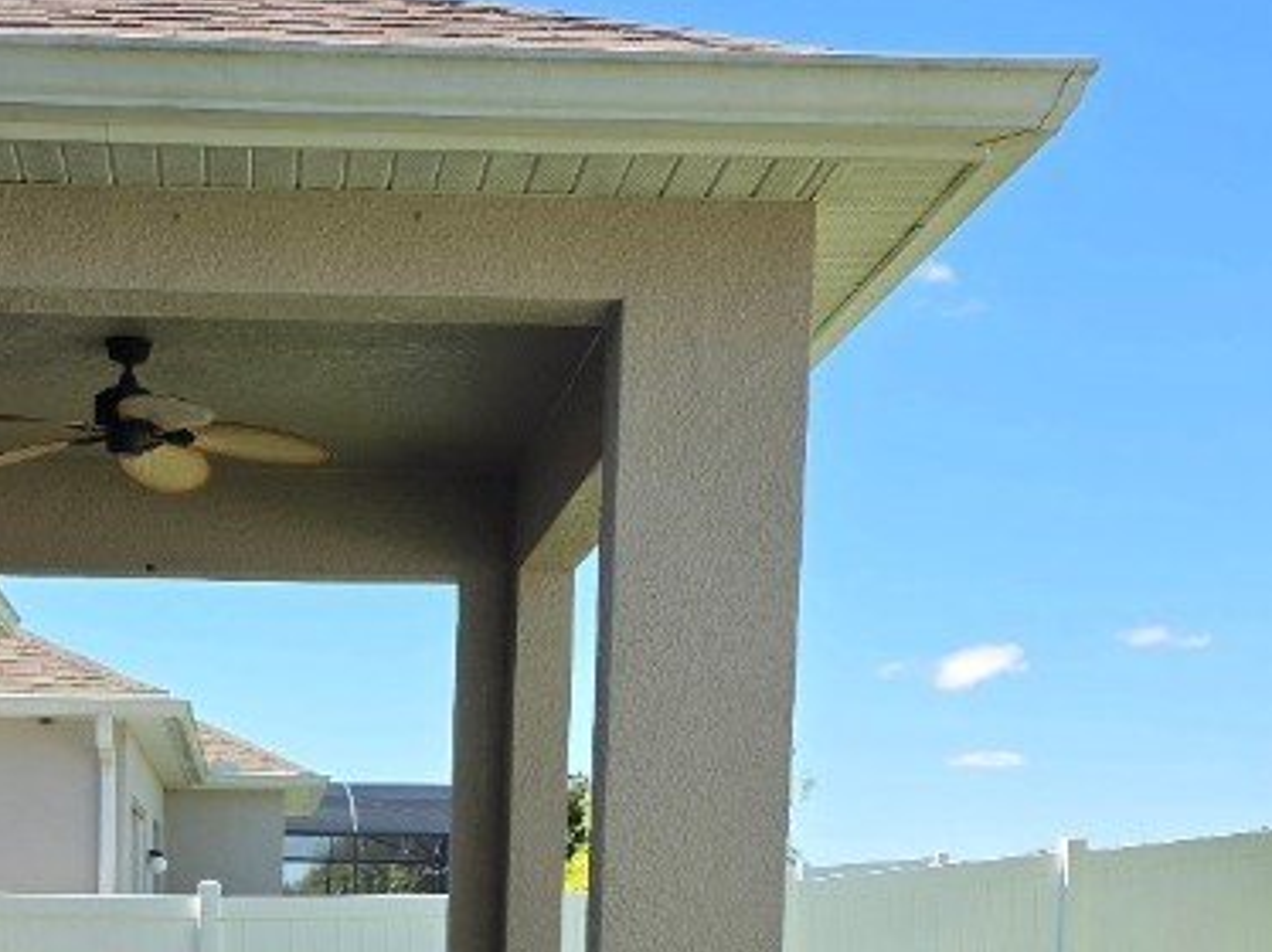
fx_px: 2314
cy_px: 1119
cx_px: 316
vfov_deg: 21.7
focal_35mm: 63
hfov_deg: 30.2
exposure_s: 1/3333
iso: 80
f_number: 1.7
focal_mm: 6.3
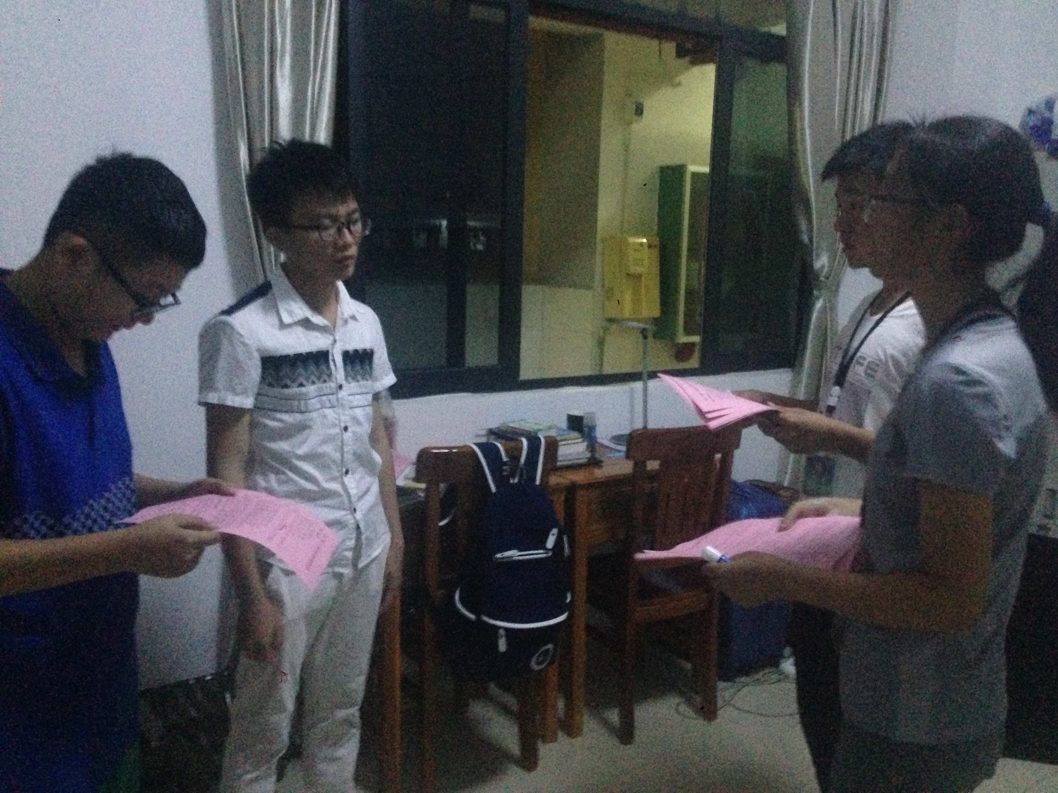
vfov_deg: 42.9
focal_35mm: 33
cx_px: 529
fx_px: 1009
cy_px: 396
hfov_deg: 55.4
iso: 800
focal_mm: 4.12
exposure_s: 1/17
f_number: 2.4
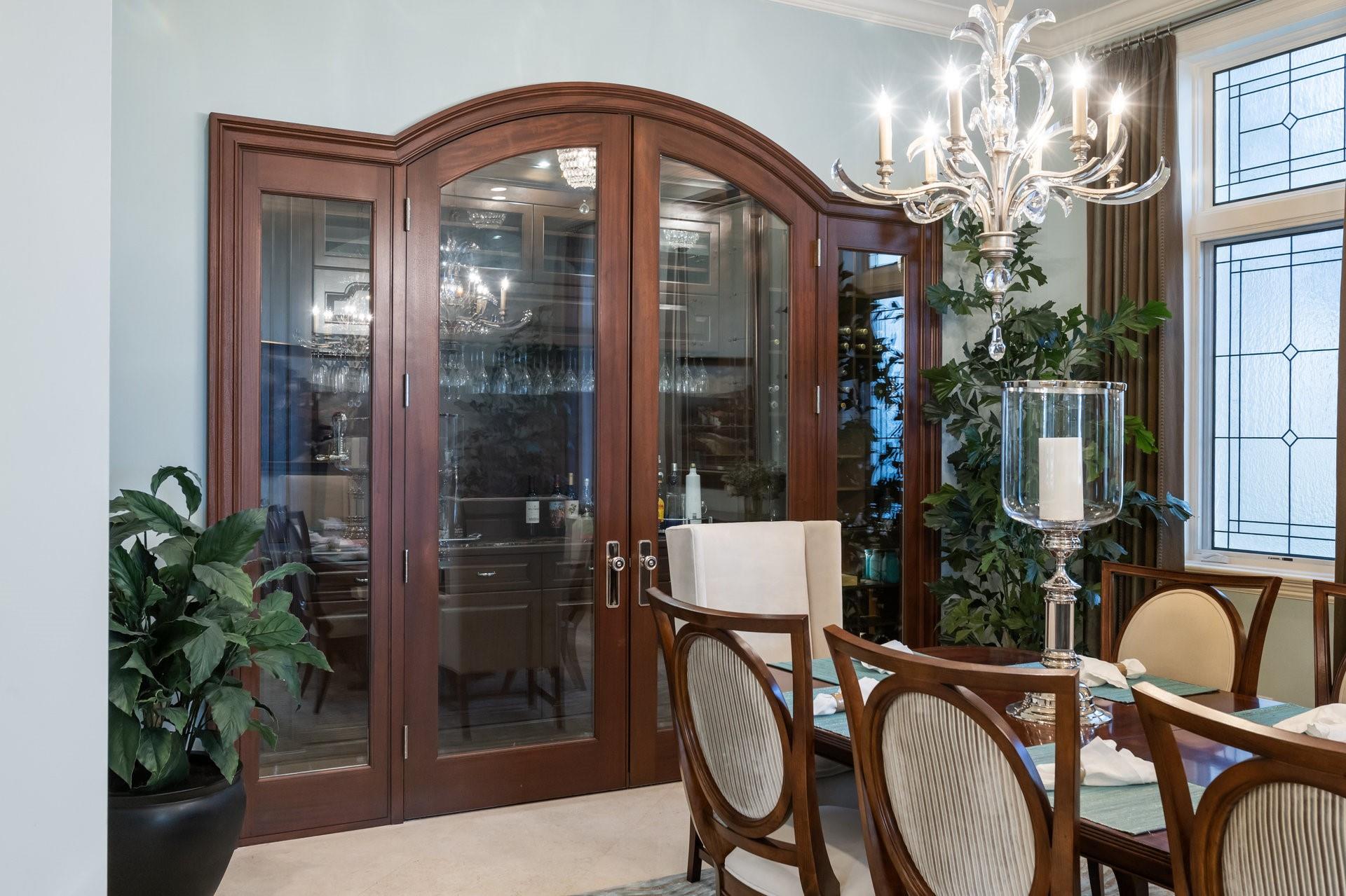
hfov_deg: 57.2
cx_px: 673
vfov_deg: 39.9
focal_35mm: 33
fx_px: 1233
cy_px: 448
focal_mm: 22
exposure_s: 1/8
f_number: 7.1
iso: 250
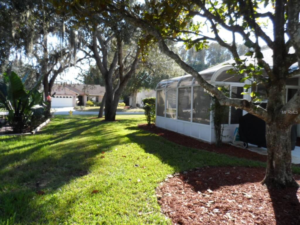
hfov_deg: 71.6
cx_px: 150
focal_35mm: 24
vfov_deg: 56.8
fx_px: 208
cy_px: 112
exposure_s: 1/250
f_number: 3.2
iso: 80
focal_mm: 4
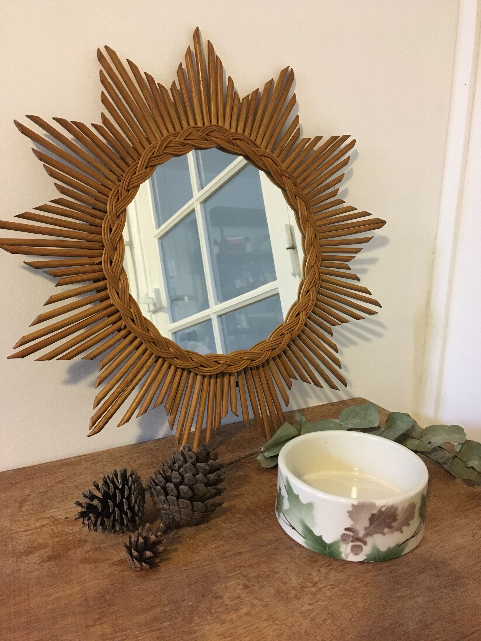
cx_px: 240
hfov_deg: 48.2
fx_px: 537
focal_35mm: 29
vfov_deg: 61.7
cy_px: 320
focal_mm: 4.15
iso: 200
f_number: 2.2
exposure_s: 1/17
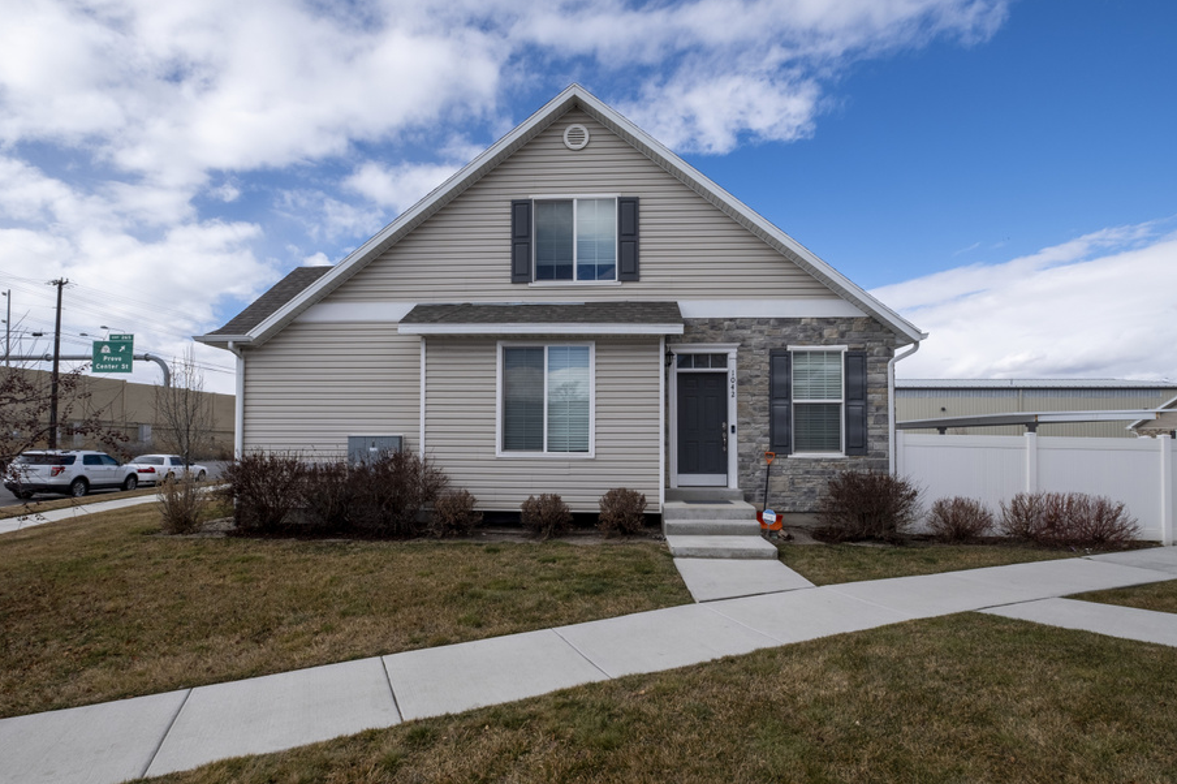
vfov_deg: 70.3
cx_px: 595
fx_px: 556
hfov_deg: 93.3
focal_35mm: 17
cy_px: 426
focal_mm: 10
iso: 160
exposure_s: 1/1000
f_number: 8
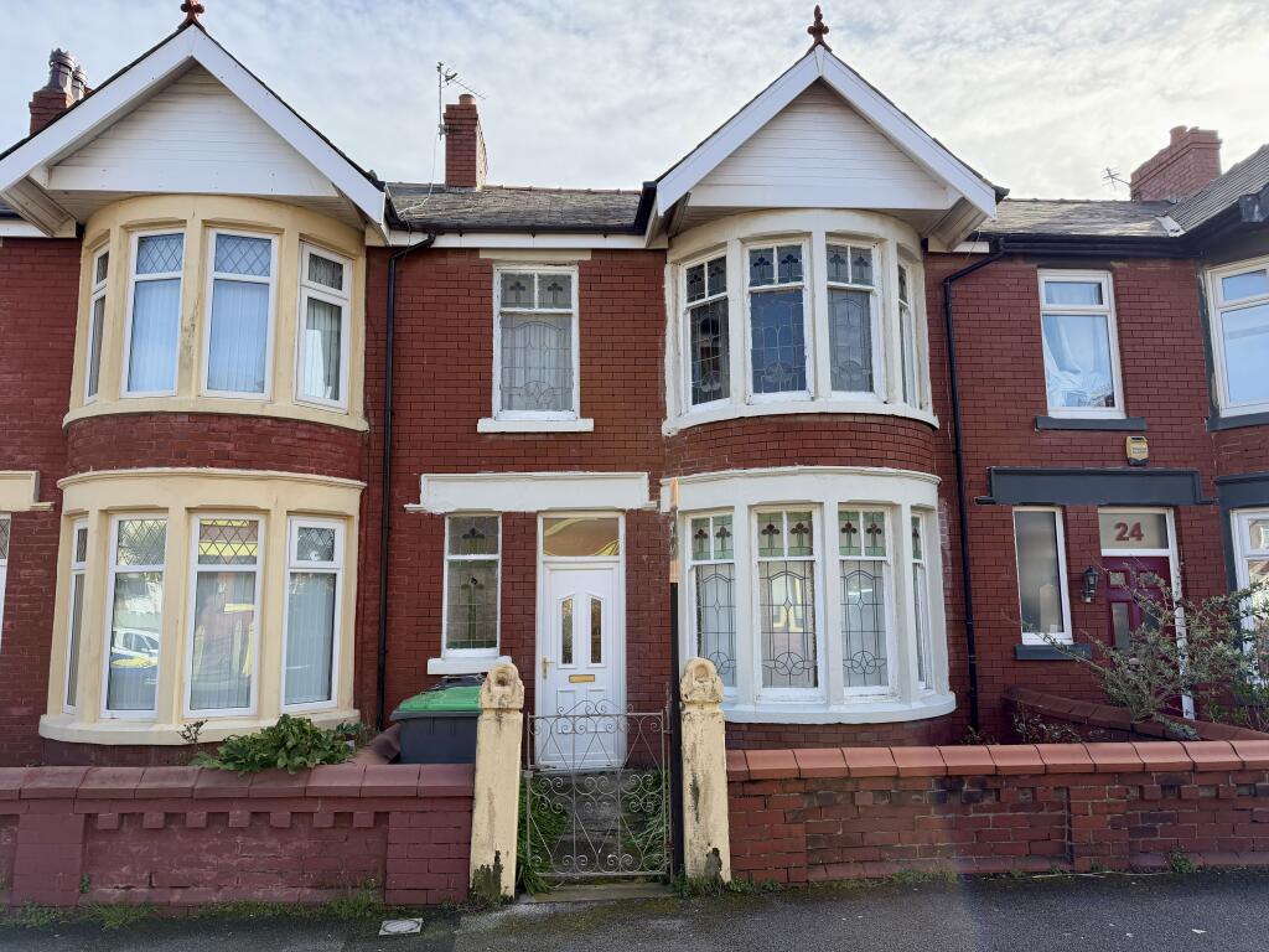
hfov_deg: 71.6
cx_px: 634
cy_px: 476
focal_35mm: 24
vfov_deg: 56.8
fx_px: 880
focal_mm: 6.76
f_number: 1.78
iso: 100
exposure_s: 1/2232
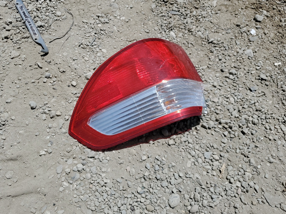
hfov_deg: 58.4
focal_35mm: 31
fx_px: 256
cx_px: 143
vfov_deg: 45.4
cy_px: 96
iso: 50
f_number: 1.5
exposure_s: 1/5000
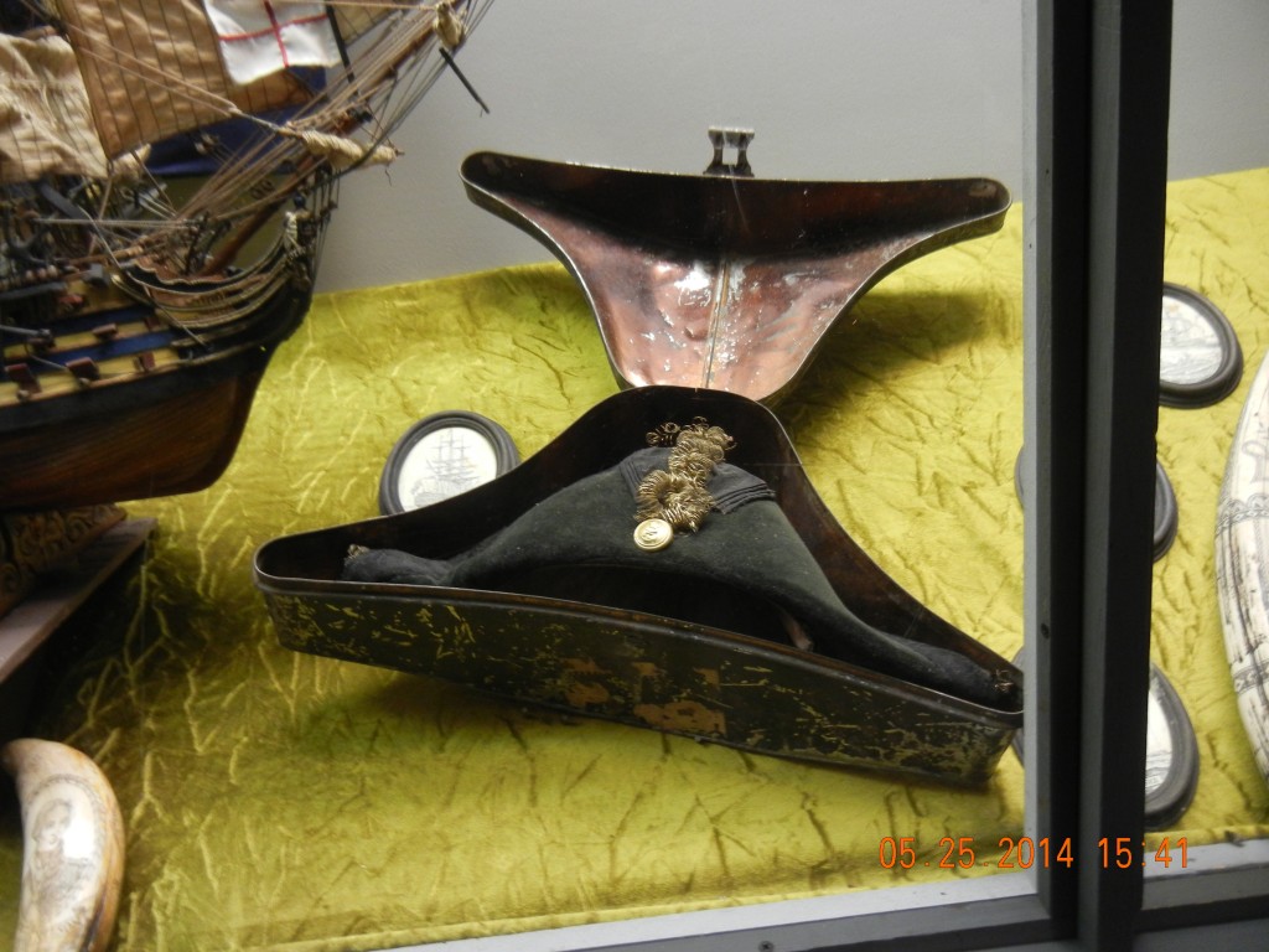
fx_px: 1100
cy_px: 476
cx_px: 634
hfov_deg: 60.0
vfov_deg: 46.8
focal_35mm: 30
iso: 400
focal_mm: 5.4
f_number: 3.5
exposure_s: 1/15.8
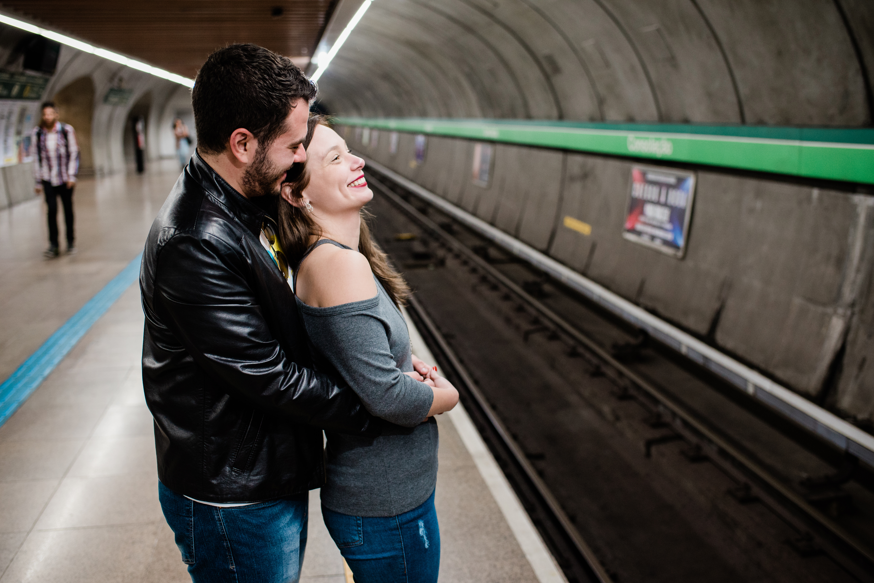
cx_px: 437
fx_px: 850
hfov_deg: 54.4
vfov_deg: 37.9
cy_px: 292
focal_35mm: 35
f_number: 2.8
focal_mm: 35
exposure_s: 1/125
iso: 1100
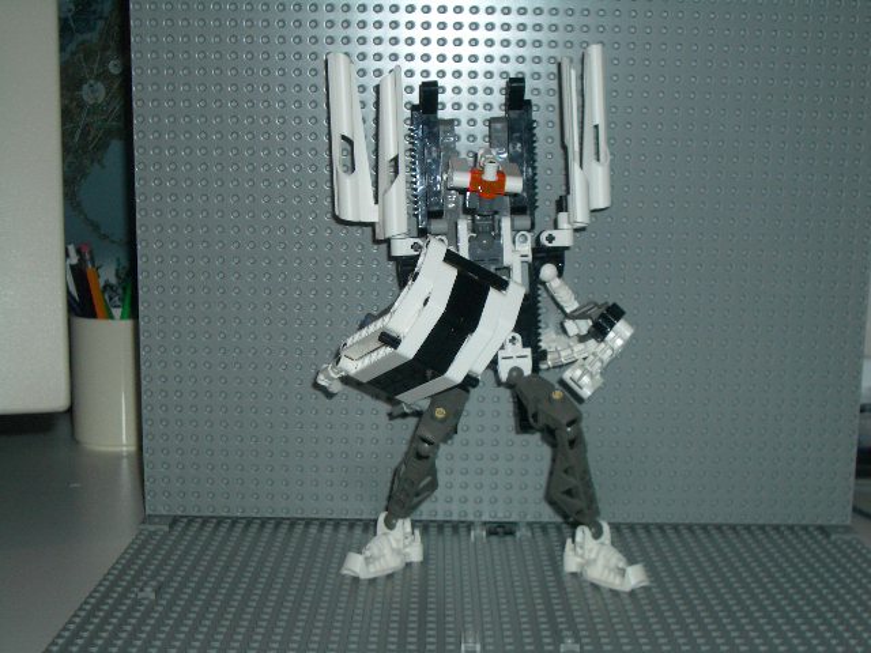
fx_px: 1233
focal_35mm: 49
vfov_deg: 29.7
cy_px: 326
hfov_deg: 38.9
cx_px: 436
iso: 100
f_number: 3.1
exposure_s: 1/60
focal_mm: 8.2
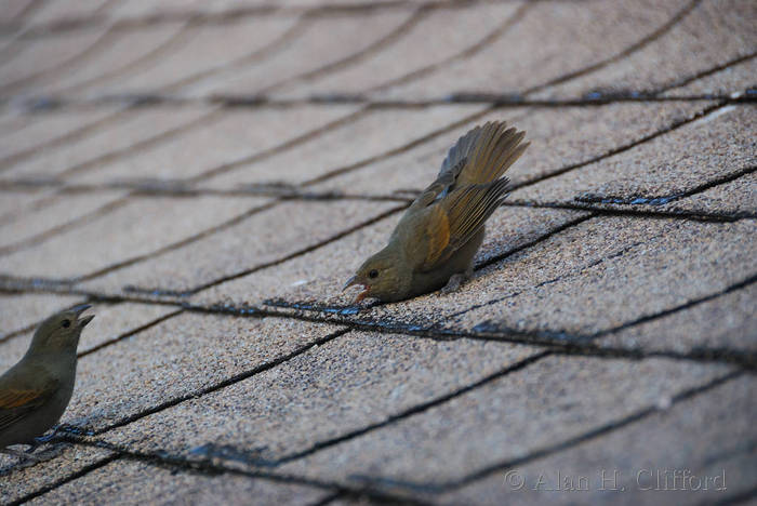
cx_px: 378
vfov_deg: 4.6
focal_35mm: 300
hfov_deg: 6.9
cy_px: 253
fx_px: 6313
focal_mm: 200
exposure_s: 1/400
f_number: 5.6
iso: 640
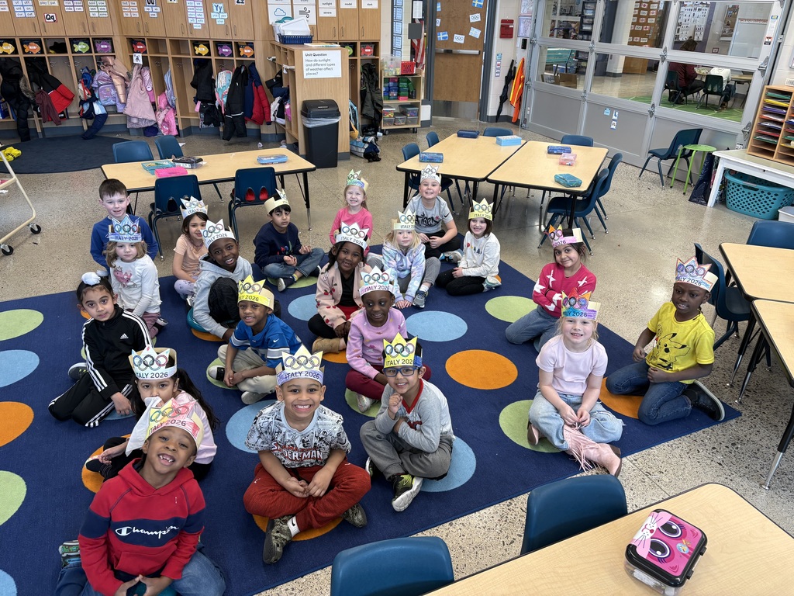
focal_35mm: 26
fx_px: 596
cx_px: 397
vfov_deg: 53.1
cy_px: 298
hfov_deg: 67.3
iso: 100
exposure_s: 1/60
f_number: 1.6
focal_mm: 5.96
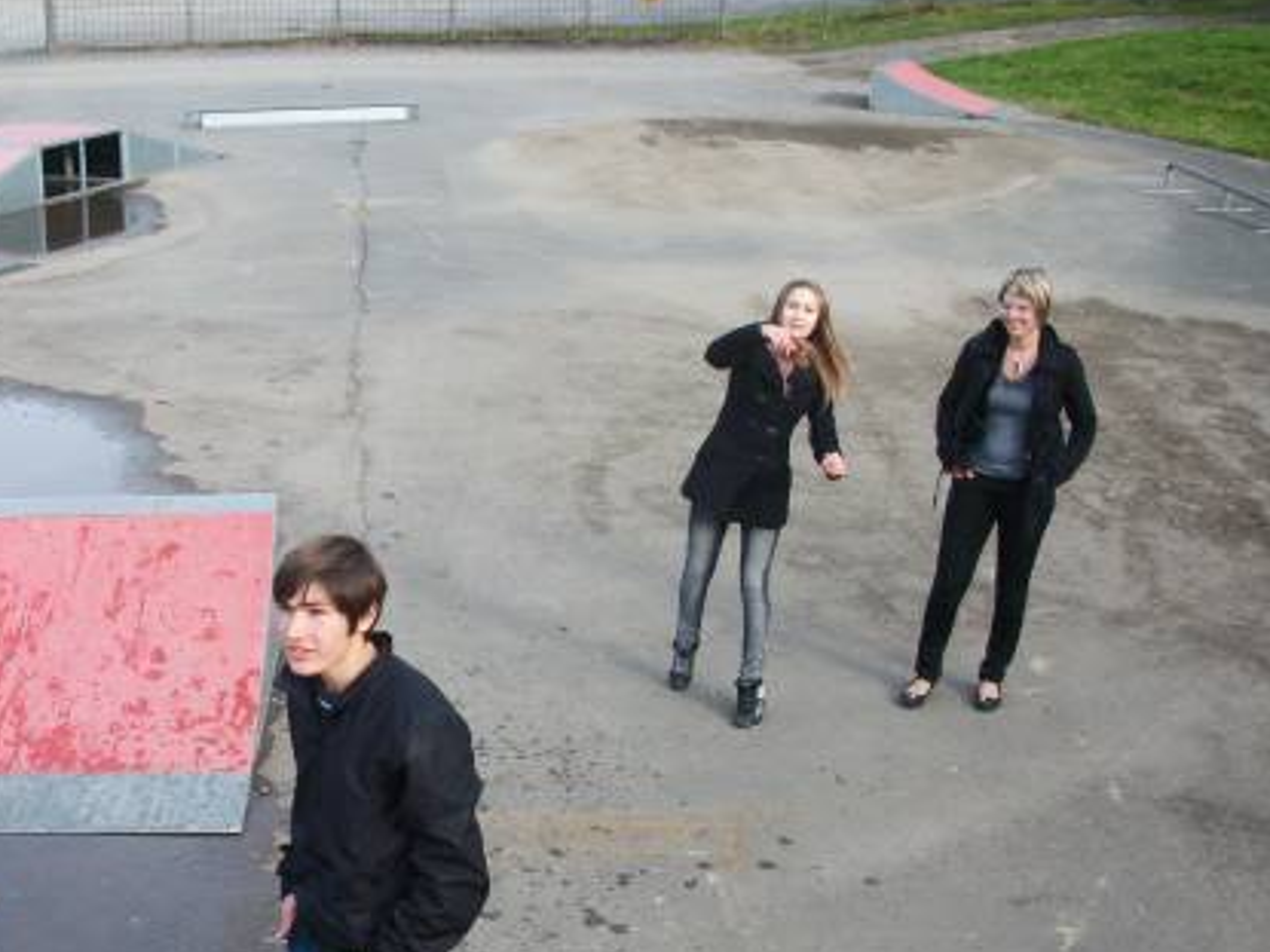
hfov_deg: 34.8
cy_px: 677
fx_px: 1981
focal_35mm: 54
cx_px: 321
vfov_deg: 26.8
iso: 80
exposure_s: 1/250
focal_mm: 6.3
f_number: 3.1
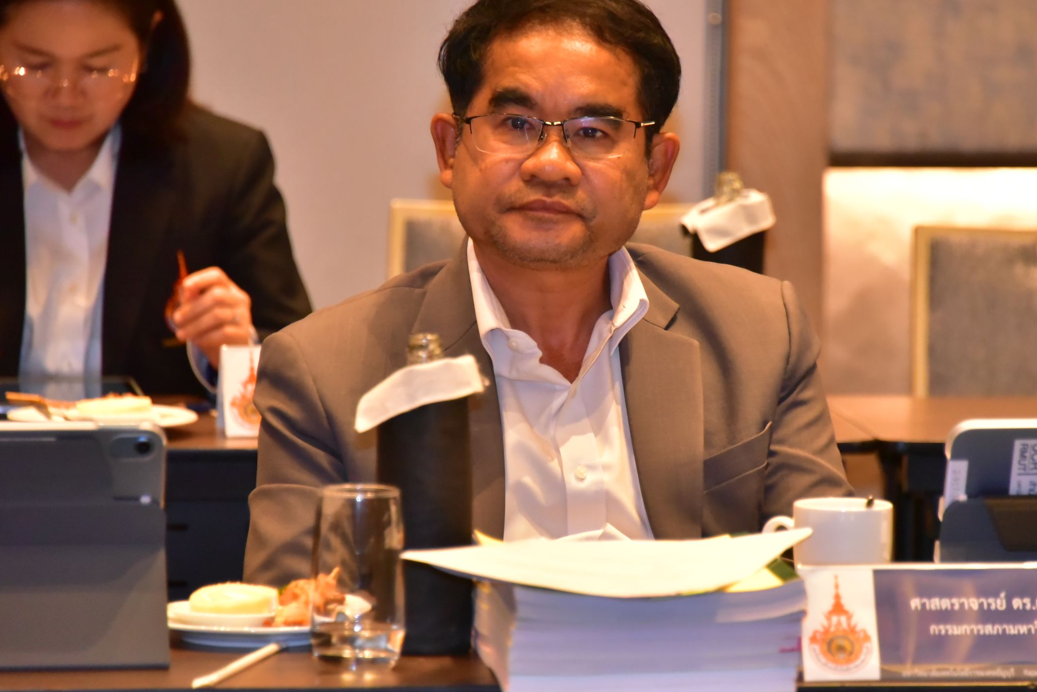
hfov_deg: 5.8
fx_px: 10317
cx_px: 593
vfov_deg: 3.8
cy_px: 335
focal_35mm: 358
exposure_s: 1/200
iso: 10000
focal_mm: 300
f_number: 5.6
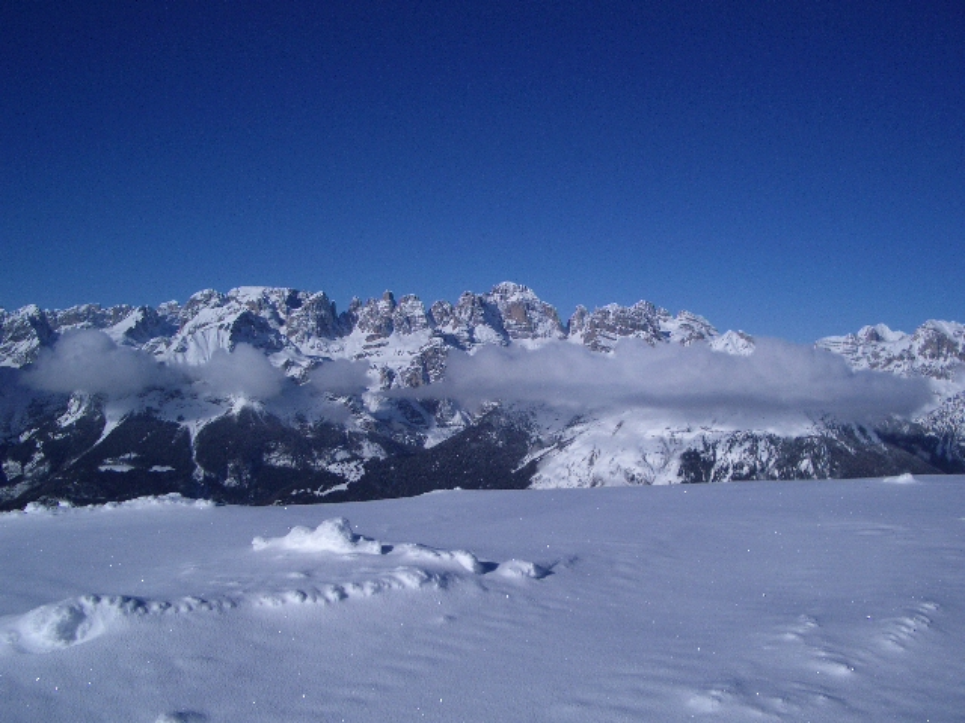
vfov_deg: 40.7
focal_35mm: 35
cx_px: 482
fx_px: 976
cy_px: 362
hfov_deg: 52.6
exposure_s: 1/2000
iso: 50
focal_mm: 5.8
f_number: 4.3
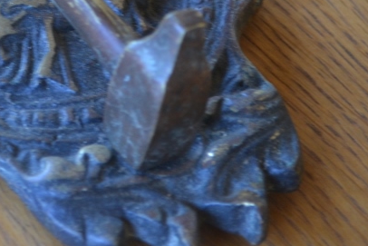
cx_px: -42
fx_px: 1779
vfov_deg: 7.8
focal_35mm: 174
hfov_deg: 11.6
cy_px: -30
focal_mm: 46
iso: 400
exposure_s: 1/15
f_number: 5.3
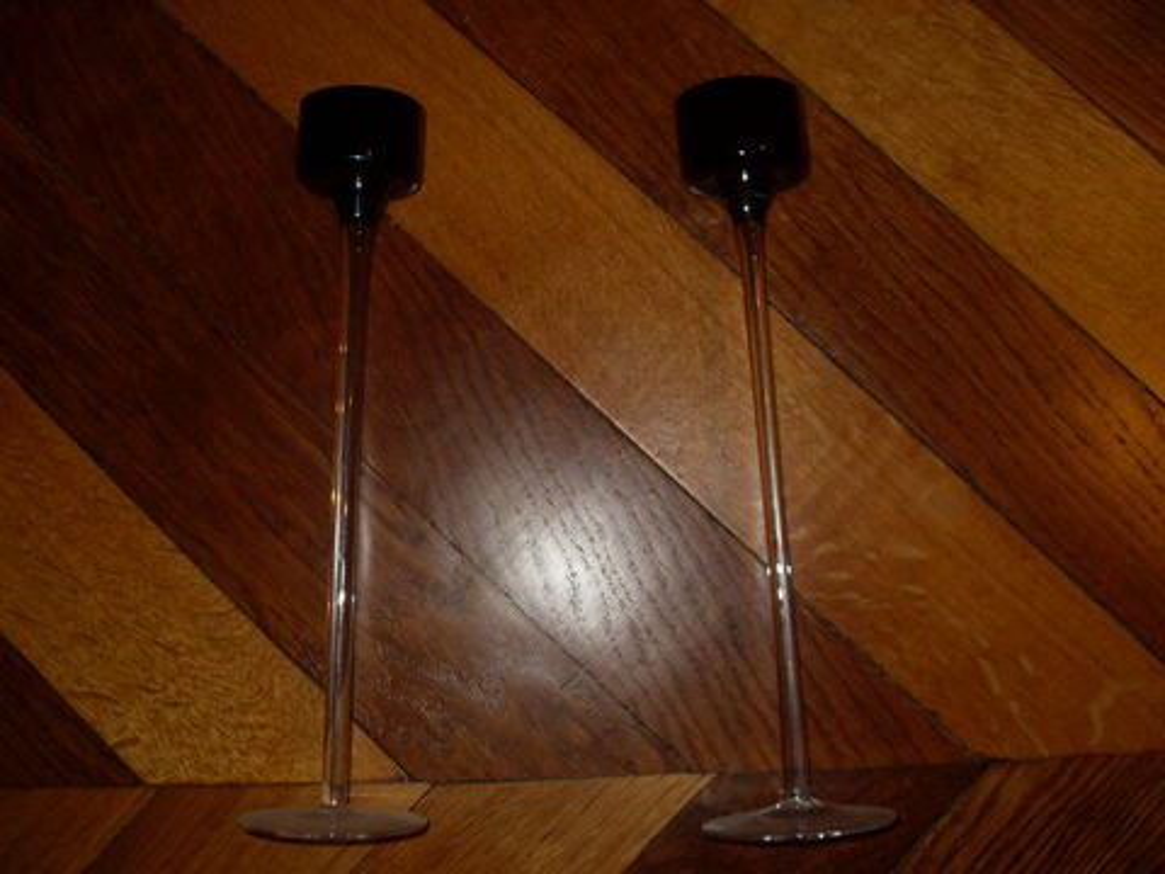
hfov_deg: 52.6
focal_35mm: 35
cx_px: 582
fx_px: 1178
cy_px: 437
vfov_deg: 40.7
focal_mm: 6.3
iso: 100
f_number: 2.8
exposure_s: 1/45
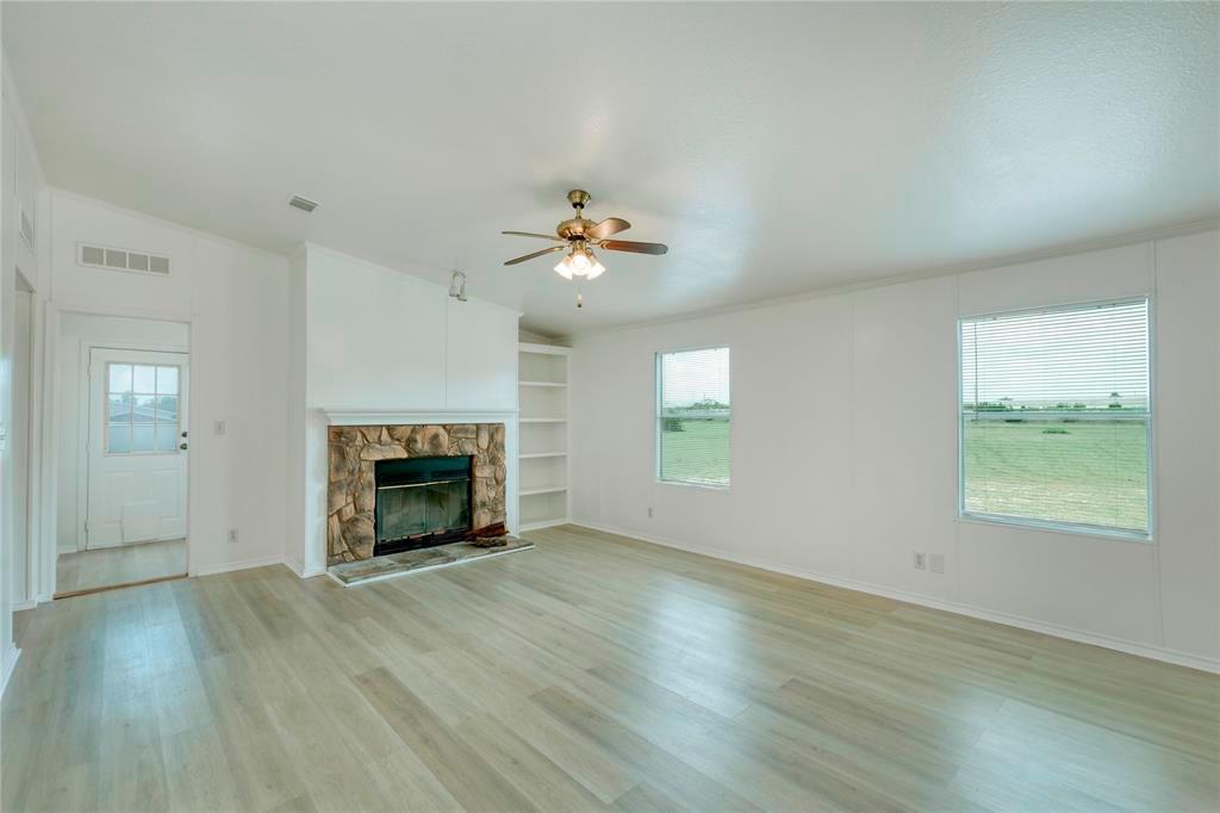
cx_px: 610
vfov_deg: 77.3
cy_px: 406
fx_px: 508
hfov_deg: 100.4
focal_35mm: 15
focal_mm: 10
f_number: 8
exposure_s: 1/52
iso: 320
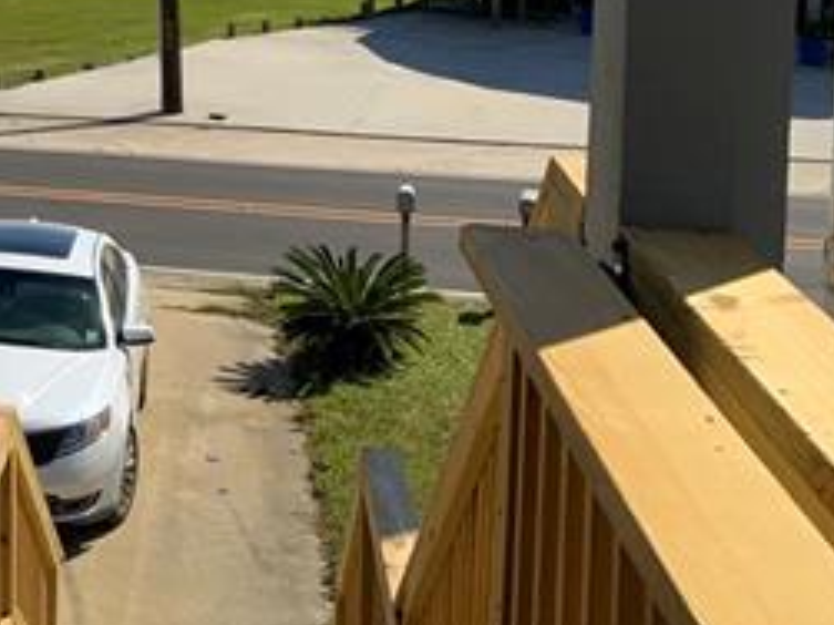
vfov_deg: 18.9
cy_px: -96
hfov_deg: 23.6
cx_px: -216
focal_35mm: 74
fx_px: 1782
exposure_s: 1/3322
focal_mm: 3
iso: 20
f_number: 1.8
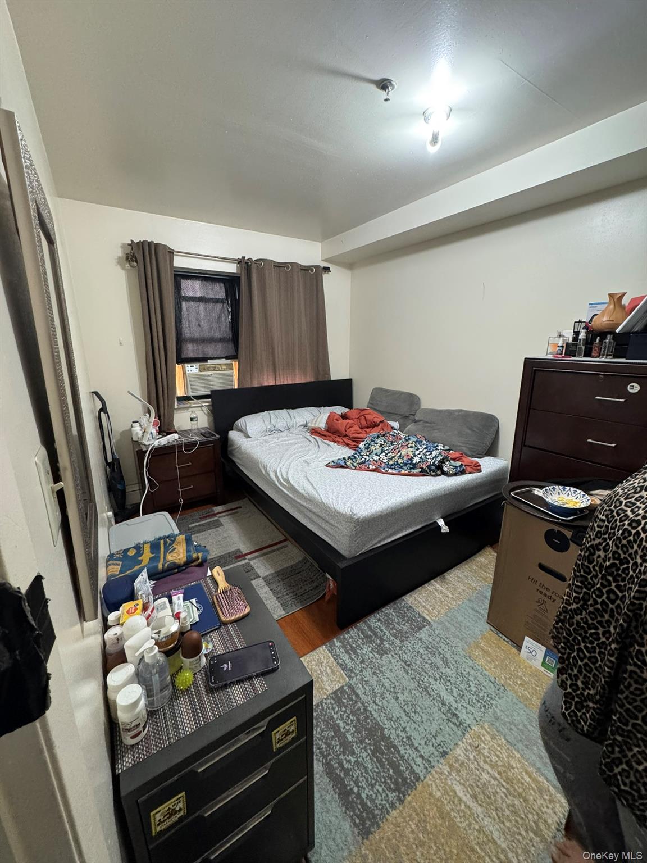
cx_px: 324
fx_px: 349
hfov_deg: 85.7
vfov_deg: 102.1
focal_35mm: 14
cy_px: 432
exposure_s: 1/60
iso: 500
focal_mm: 2.22
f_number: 2.2
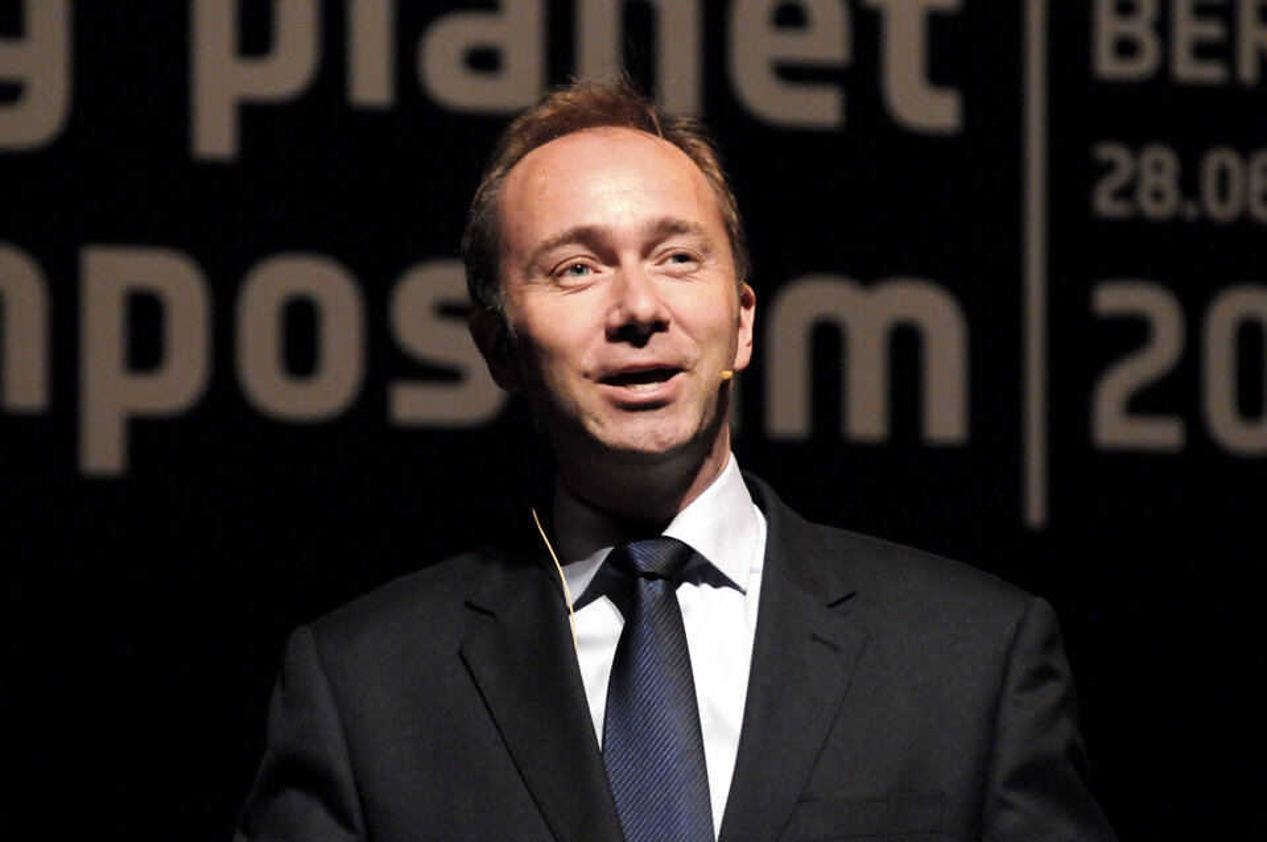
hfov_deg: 6.9
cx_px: 634
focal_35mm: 300
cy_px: 421
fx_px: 10547
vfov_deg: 4.6
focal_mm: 200
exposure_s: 1/125
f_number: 4.5
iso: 3200
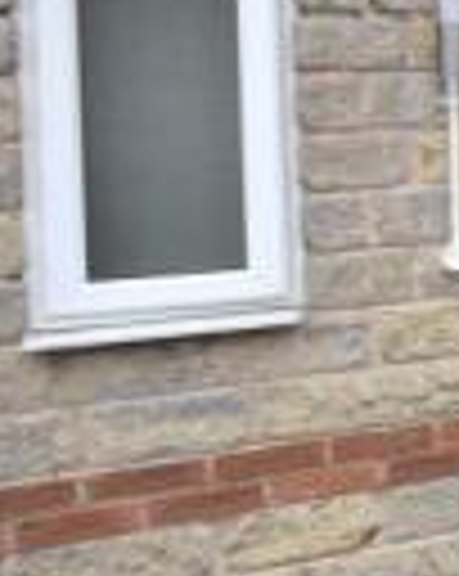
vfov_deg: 25.8
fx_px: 1226
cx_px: 1352
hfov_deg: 11.7
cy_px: 88
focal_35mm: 72
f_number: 5.6
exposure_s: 1/125
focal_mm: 10
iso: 400
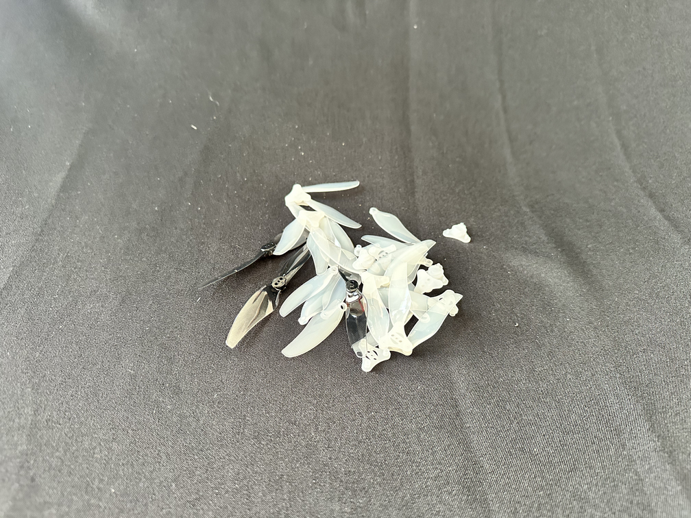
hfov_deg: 71.6
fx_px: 479
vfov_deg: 56.8
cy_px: 259
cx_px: 346
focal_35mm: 24
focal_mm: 6.86
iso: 640
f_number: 1.78
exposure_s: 1/60
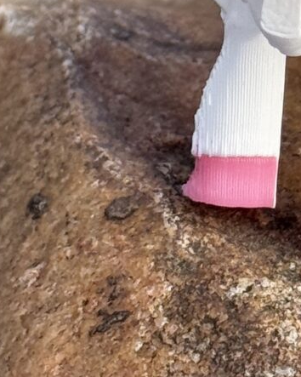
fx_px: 3020
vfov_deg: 7.1
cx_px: 275
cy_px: 51
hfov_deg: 5.7
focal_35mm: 271
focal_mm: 6.76
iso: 64
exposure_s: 1/1285
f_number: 1.78
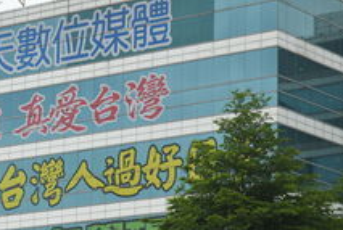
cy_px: 138
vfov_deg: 7.8
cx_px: 31
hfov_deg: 11.4
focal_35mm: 178
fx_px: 1699
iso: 100
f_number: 8
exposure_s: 1/160
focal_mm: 95
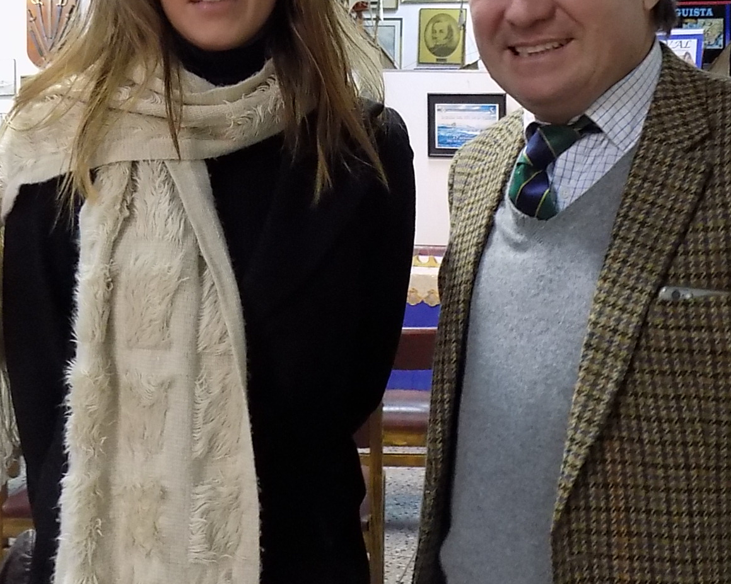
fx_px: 952
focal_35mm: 44
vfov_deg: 33.8
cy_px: 190
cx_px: 393
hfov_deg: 42.0
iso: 400
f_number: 3.1
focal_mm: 4
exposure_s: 1/6
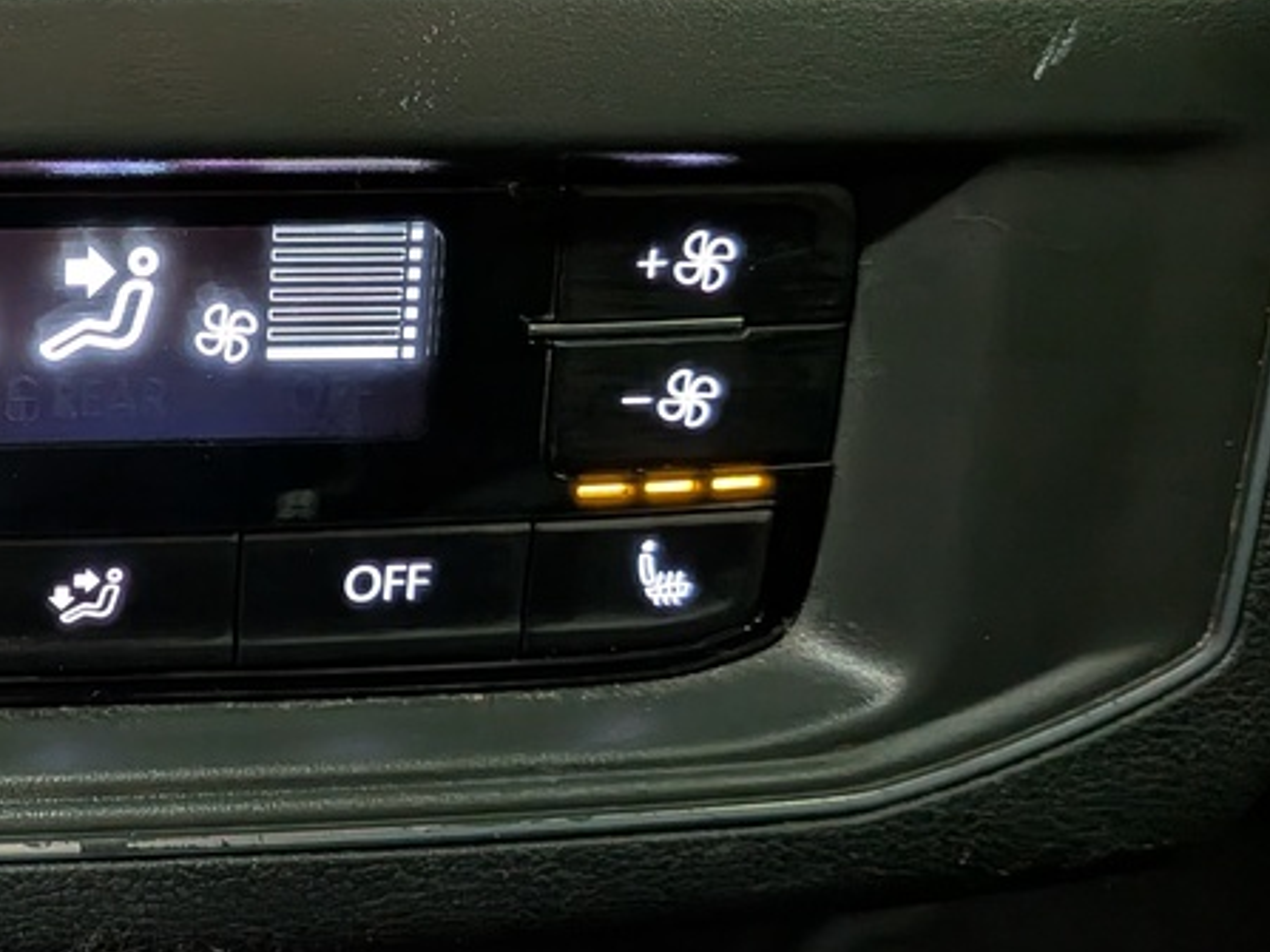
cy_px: 412
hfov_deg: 33.0
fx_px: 2017
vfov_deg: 26.5
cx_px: 111
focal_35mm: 55
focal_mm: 4.53
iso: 424
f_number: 1.7
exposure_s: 1/16.7
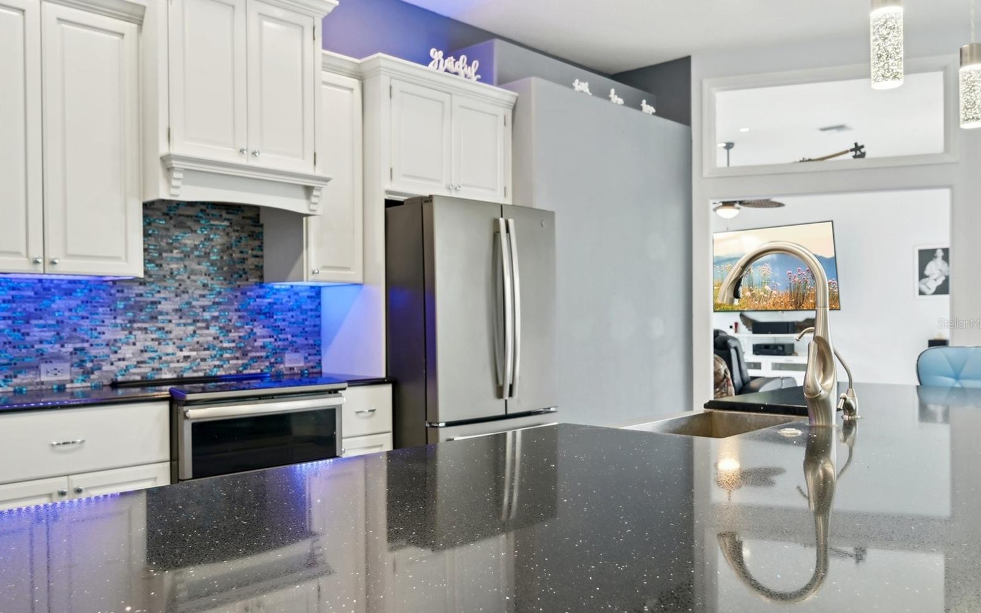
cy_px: 323
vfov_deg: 43.1
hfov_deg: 64.6
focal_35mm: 29
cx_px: 495
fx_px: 775
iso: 400
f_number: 8
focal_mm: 28
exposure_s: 1/10
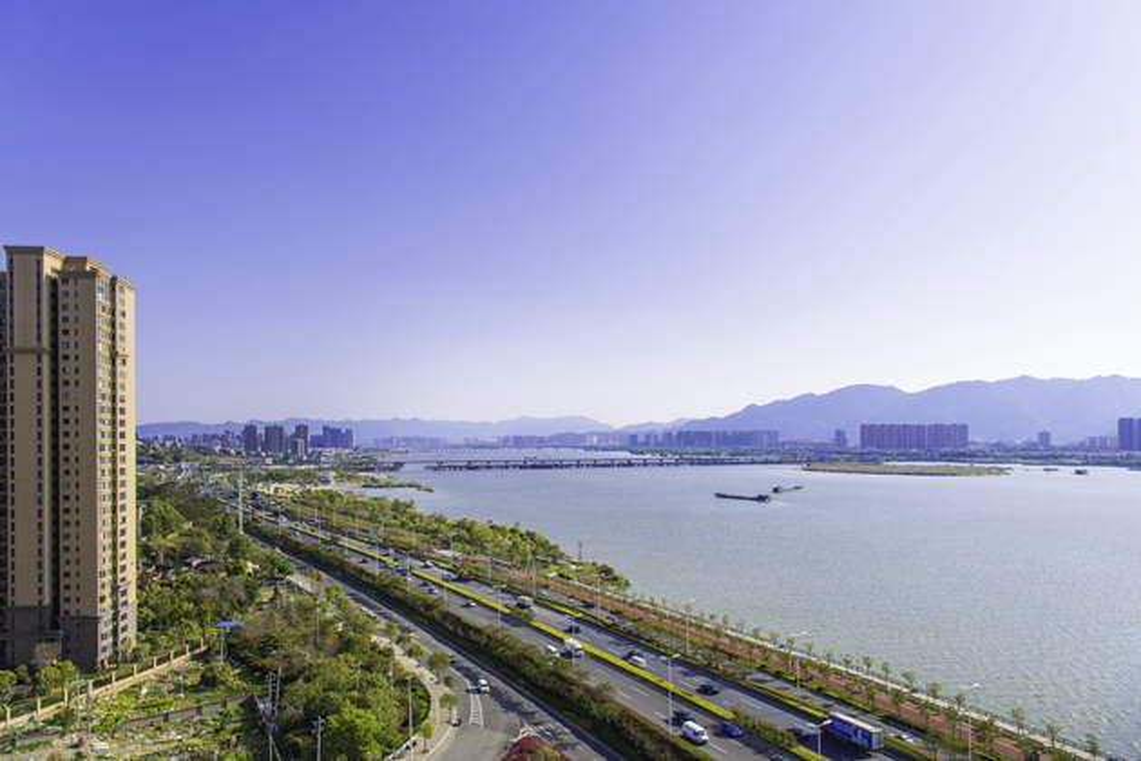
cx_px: 570
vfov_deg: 53.1
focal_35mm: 24
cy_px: 380
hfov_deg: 73.7
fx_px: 761
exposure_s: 1/320
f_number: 8
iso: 100
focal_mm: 24
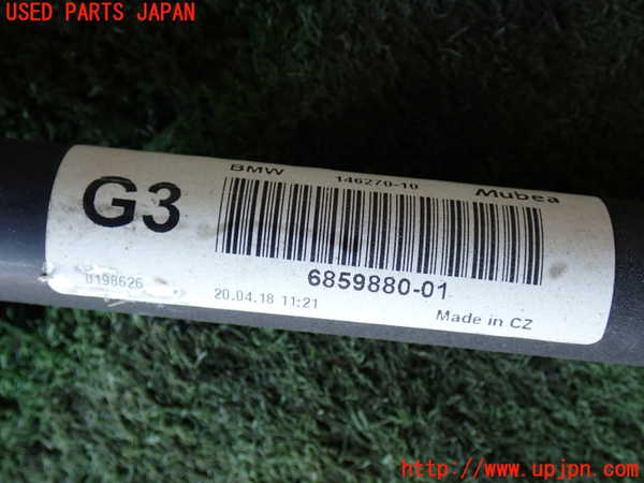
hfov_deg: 42.9
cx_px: 322
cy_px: 242
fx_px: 819
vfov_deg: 32.9
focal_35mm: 44
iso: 200
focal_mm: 7.84
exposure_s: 1/60
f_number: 2.9
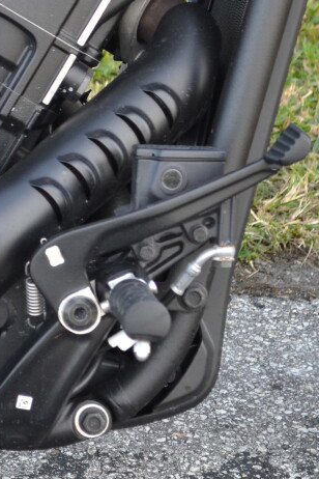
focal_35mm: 187
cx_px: -119
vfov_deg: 11.0
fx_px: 2485
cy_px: 82
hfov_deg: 7.3
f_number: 5.6
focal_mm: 48
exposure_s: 1/125
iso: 360
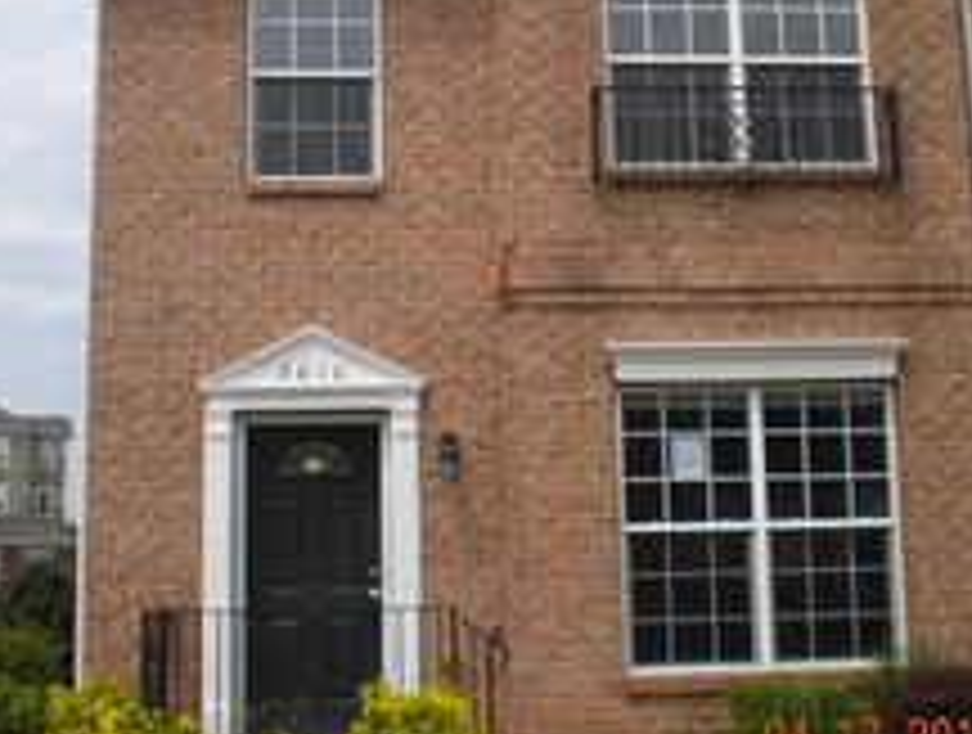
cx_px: 464
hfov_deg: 34.3
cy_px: 275
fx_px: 1576
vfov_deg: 26.1
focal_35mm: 56
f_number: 4.6
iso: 80
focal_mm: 6.3
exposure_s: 1/926
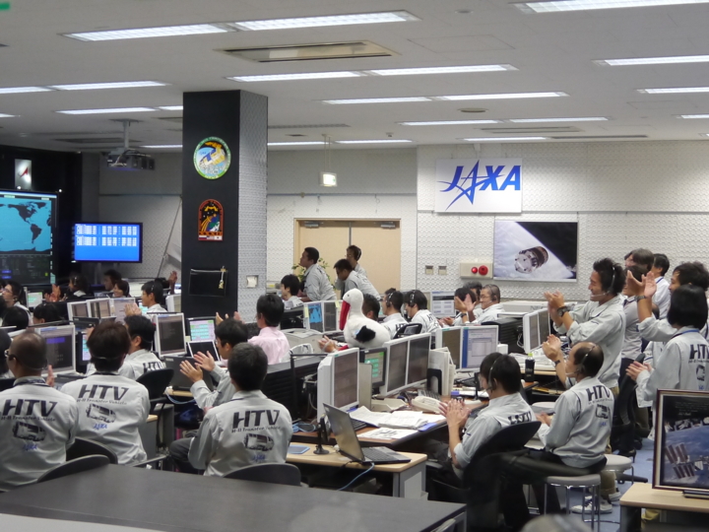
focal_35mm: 56
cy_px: 266
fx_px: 1147
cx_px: 354
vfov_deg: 26.1
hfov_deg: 34.3
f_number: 3.5
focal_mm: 14
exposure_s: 1/60
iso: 800
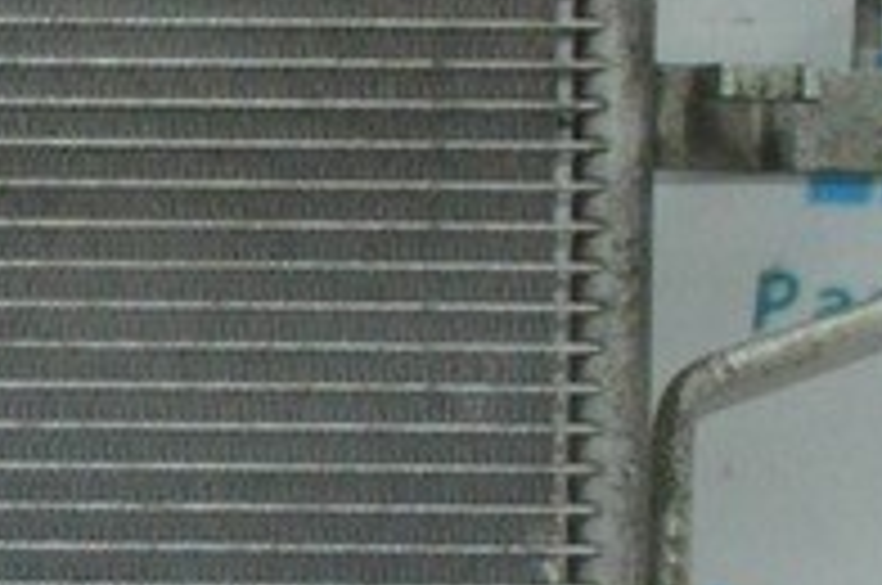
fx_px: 4026
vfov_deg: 8.3
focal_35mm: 165
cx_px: -783
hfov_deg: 11.5
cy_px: 362
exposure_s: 1/40
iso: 5000
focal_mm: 21
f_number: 25
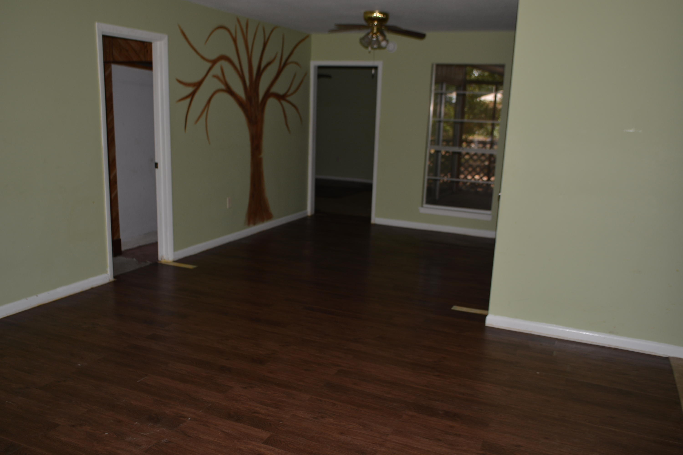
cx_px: 342
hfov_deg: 61.9
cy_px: 228
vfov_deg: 43.6
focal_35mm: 30
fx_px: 569
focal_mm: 20
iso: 100
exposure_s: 1/200
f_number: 3.8
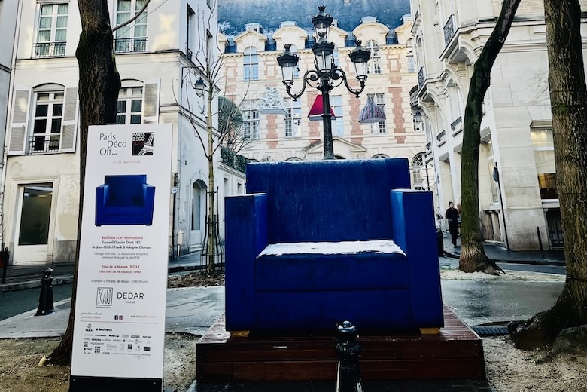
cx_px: 299
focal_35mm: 37
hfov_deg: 51.9
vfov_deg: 33.7
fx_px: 603
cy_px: 28
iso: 50
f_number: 1.6
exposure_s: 1/1106
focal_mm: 5.1
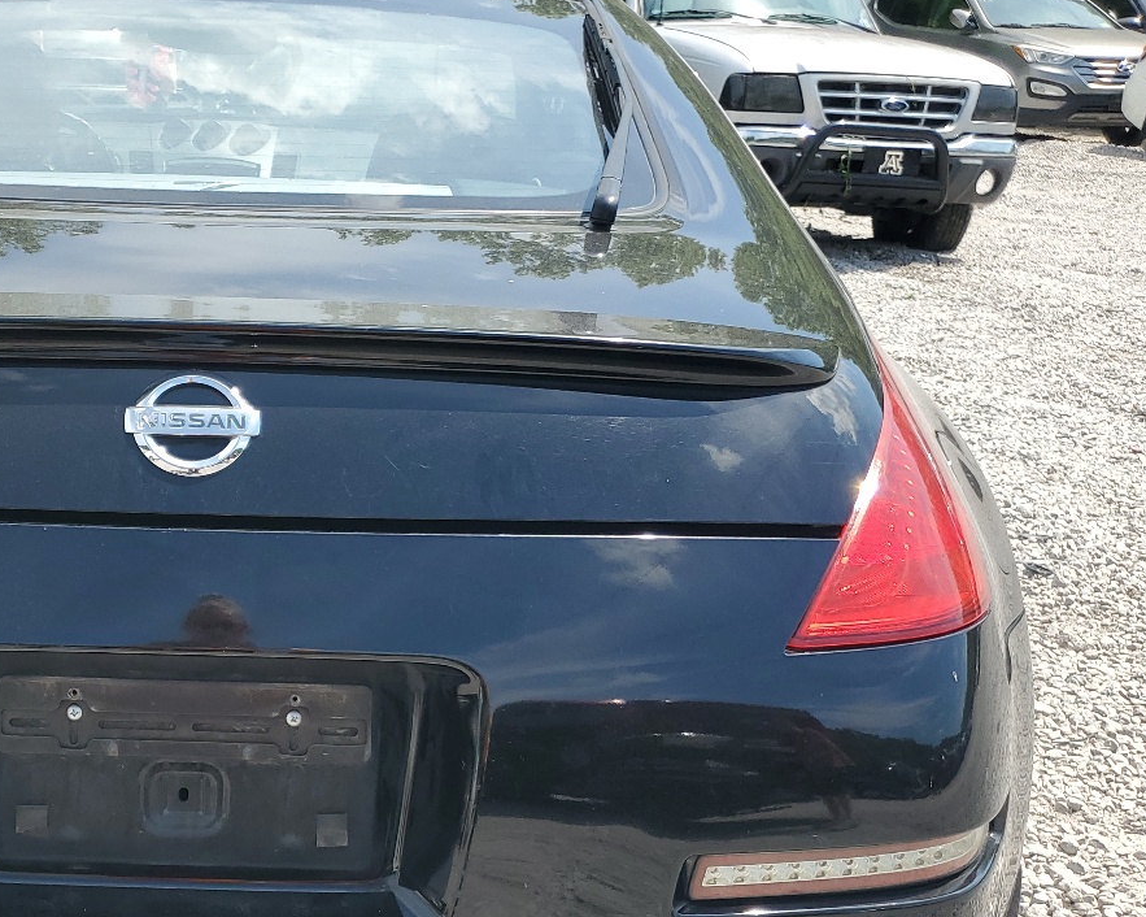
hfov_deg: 38.6
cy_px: 636
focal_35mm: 46
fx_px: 1560
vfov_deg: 32.4
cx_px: 210
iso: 50
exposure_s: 1/1667
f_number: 1.5
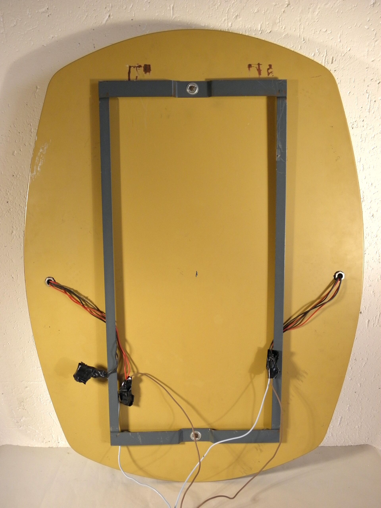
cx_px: 190
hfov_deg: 46.8
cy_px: 254
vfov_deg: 60.0
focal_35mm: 30
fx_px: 440
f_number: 3.6
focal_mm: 5.5
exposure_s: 1/30
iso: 160
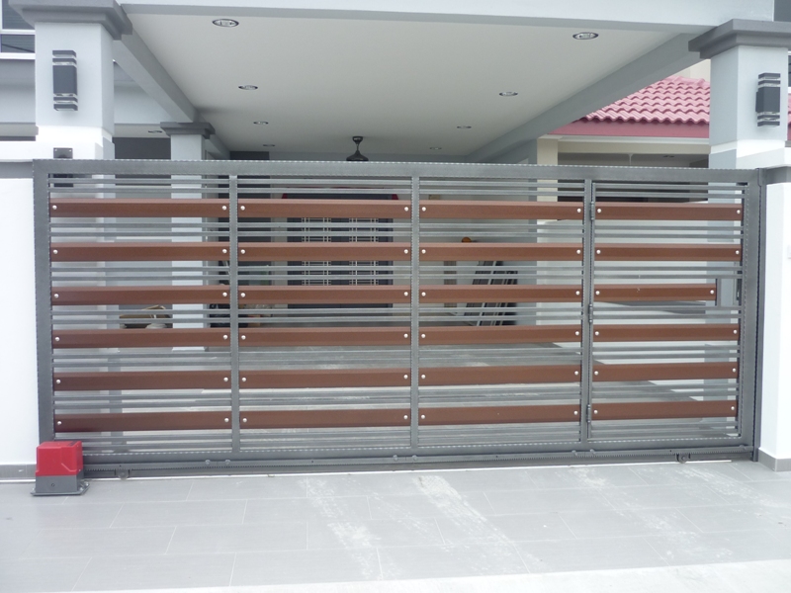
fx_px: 754
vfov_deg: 42.9
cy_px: 296
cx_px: 396
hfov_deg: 55.4
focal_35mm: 33
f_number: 2.8
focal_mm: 5.5
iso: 80
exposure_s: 1/320
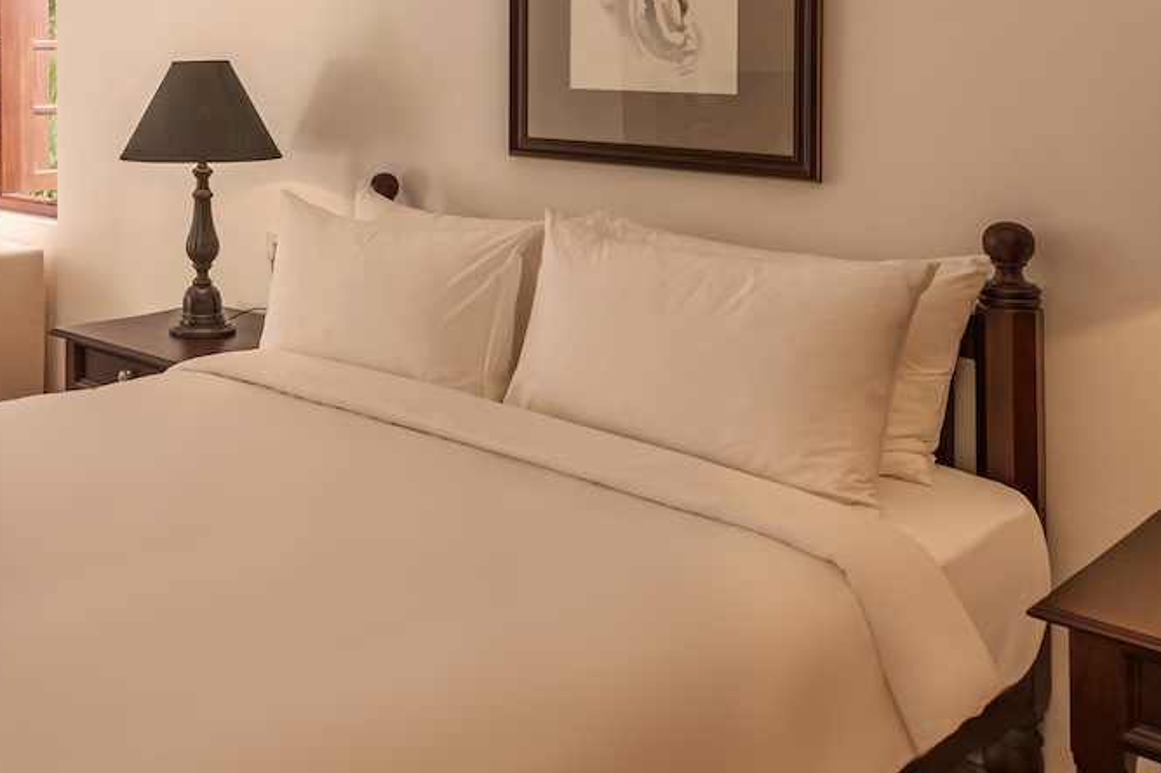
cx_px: 138
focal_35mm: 36
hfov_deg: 48.2
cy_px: 141
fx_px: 1160
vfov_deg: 35.5
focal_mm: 16
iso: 200
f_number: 13
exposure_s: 1/60
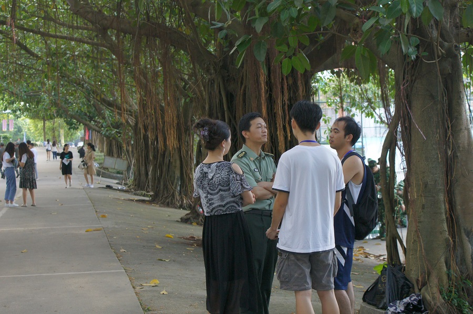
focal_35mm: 68
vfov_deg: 20.1
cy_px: 157
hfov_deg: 29.9
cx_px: 236
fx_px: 886
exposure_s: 1/80
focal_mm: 45
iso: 800
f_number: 5.6
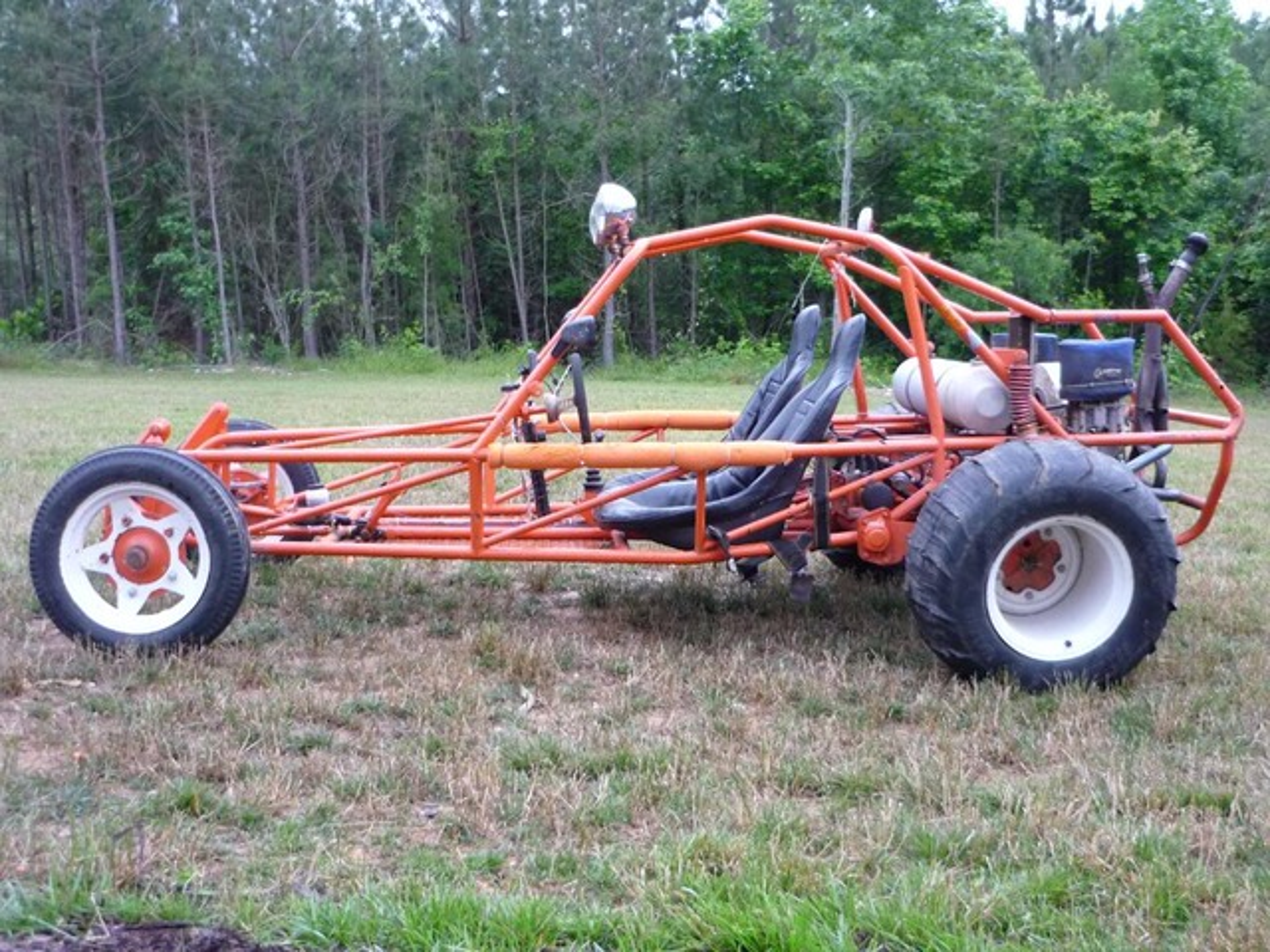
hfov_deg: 51.4
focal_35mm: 36
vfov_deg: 39.7
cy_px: 476
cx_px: 635
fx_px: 1321
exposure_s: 1/30
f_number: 2.9
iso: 250
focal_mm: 6
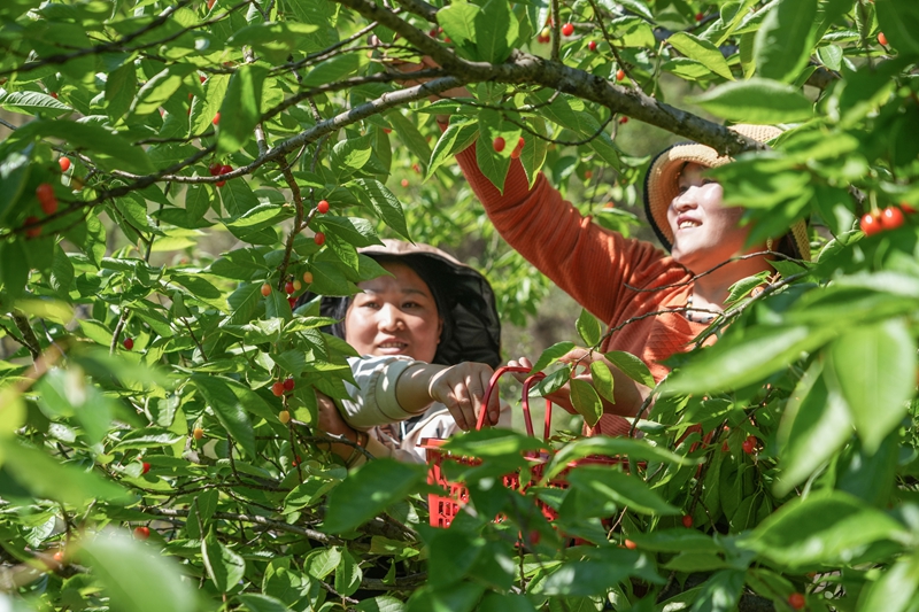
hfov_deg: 31.9
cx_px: 460
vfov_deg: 21.6
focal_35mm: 63
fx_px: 1608
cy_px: 306
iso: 320
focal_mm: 63
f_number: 5
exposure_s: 1/800
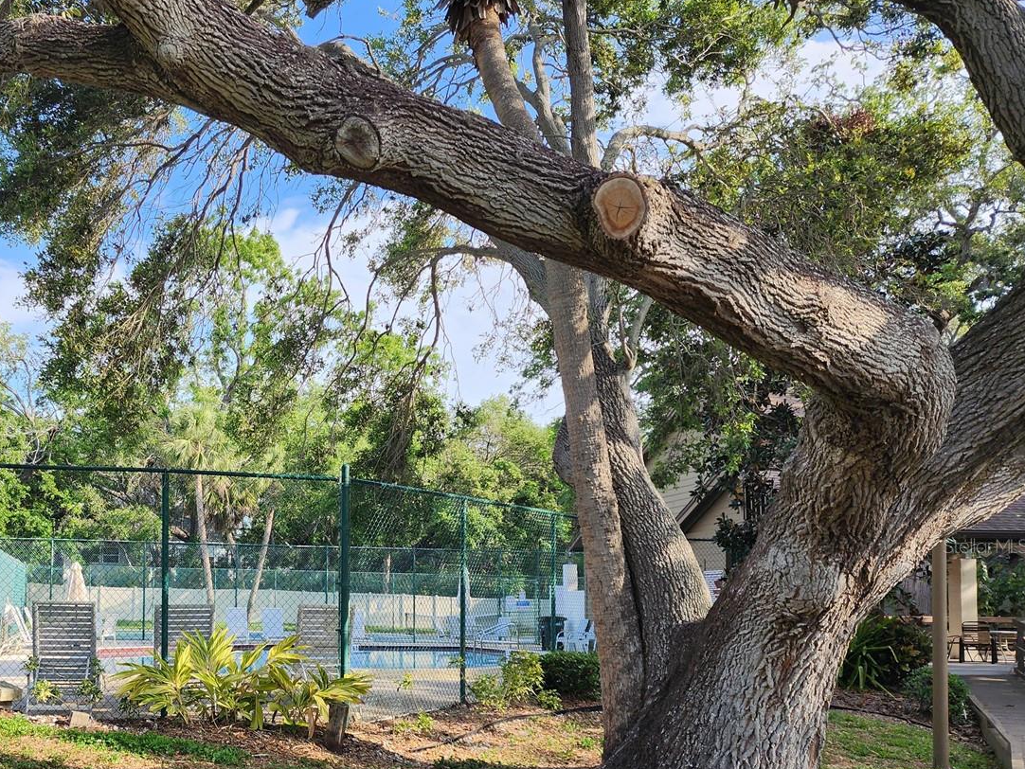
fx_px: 1007
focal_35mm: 34
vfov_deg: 41.0
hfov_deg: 51.9
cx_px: 275
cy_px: 545
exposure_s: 1/297
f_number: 1.8
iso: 12
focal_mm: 6.4
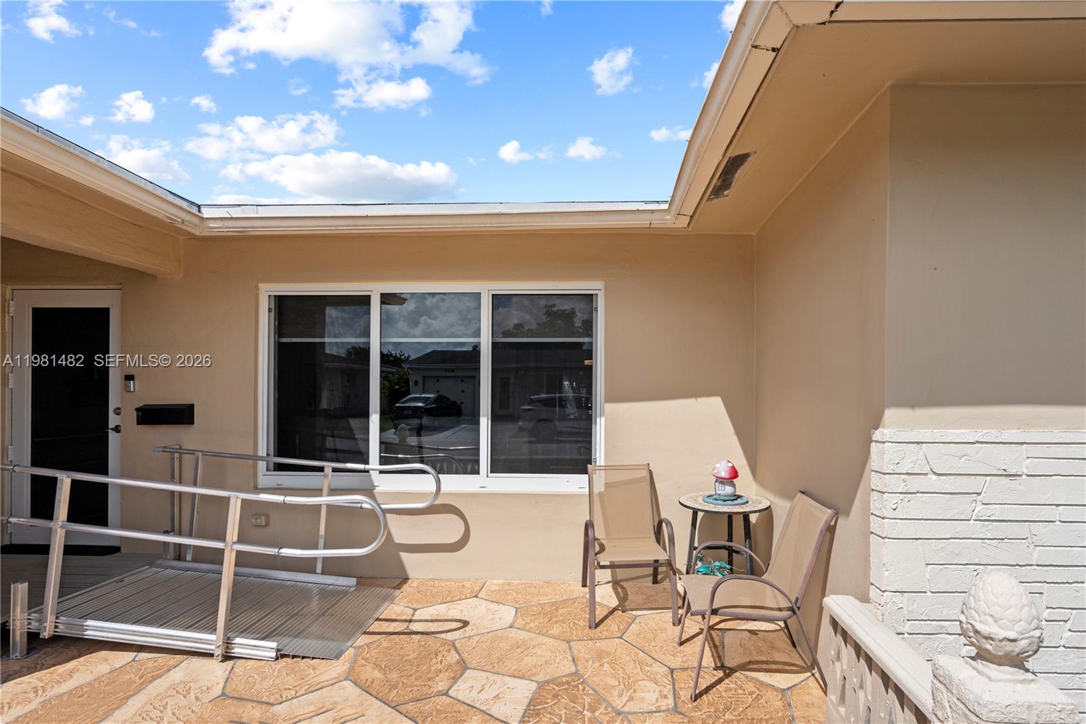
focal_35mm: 16
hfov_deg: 96.7
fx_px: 483
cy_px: 362
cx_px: 543
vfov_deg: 73.7
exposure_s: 1/1000
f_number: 8
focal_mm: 16
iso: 160
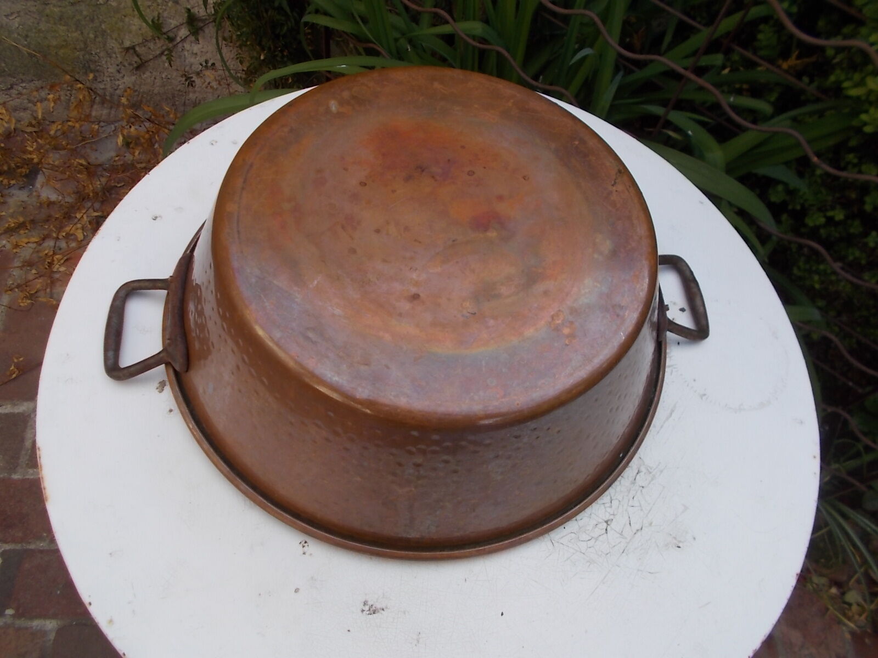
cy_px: 329
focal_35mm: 26
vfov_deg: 53.1
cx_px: 439
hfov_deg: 67.3
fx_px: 659
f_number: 3.2
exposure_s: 1/320
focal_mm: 4.6
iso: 80
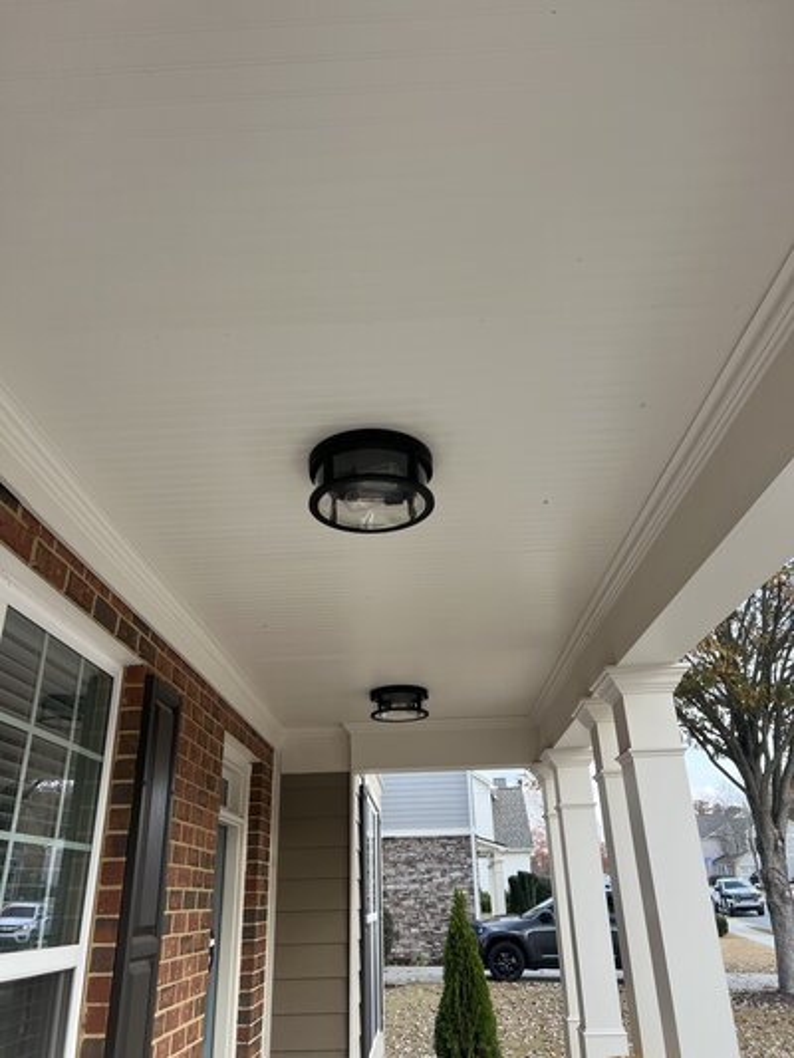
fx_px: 795
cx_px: 397
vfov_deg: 67.3
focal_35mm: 26
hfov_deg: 53.1
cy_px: 529
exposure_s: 1/407
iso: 50
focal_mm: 5.7
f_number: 1.5
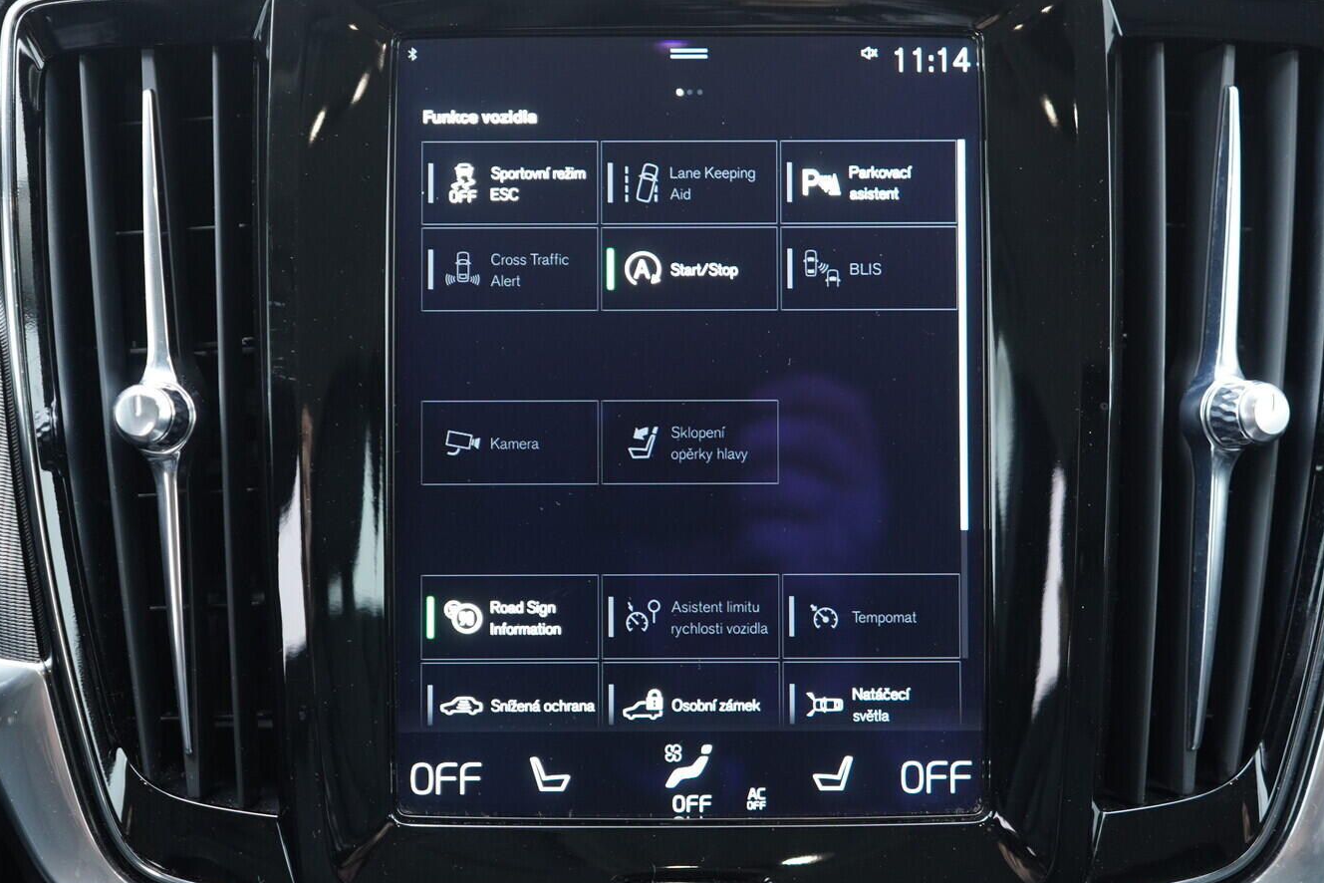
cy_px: 429
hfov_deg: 49.6
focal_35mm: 39
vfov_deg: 34.2
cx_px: 649
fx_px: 1434
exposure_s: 1/40
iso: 640
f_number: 2.8
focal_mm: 24
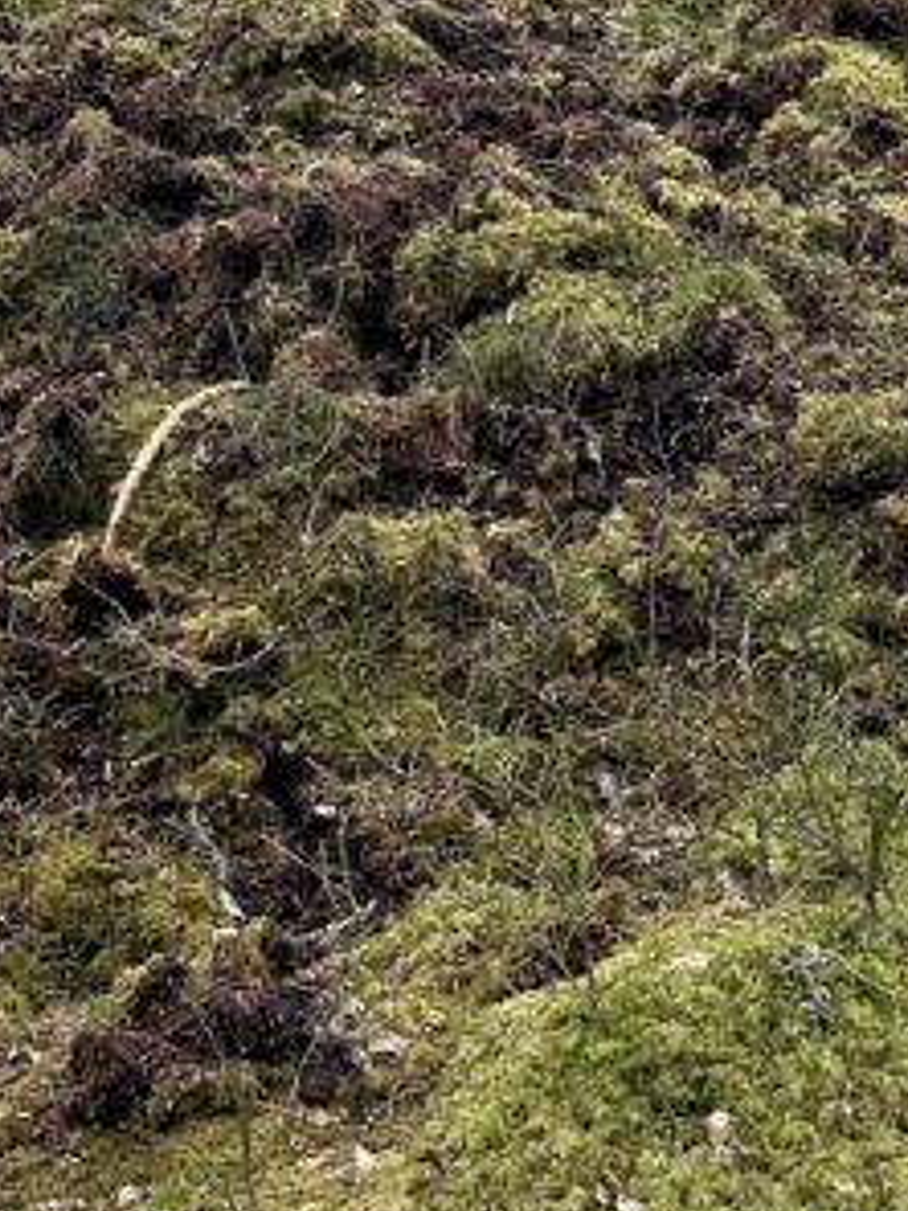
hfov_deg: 17.8
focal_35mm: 83
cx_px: 483
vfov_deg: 20.4
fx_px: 2903
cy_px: -565
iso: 80
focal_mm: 6.86
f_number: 1.78
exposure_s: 1/275
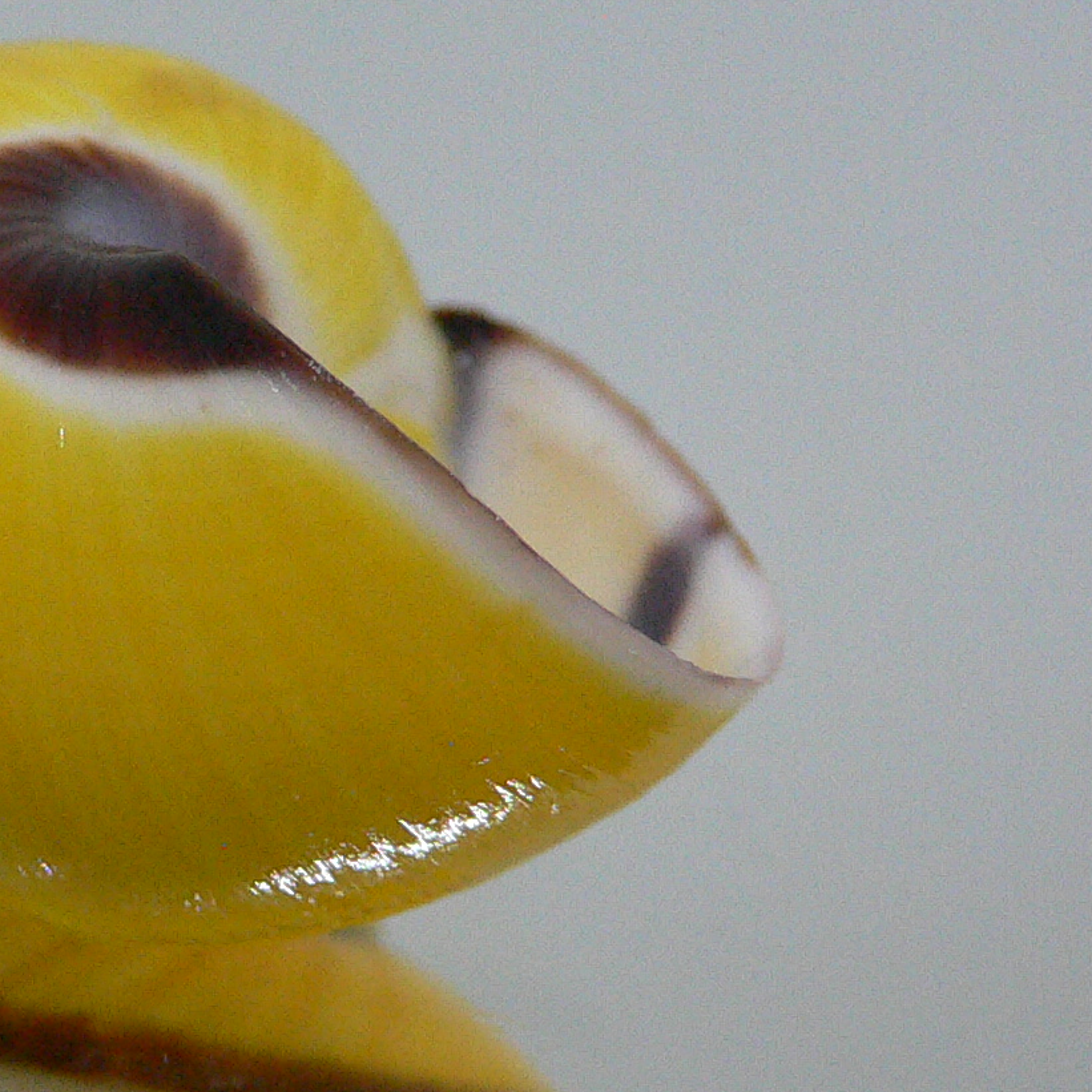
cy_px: 649
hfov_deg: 22.1
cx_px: 74
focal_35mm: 76
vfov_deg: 22.7
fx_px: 2712
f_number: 2.8
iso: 200
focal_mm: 4.6
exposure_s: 1/60
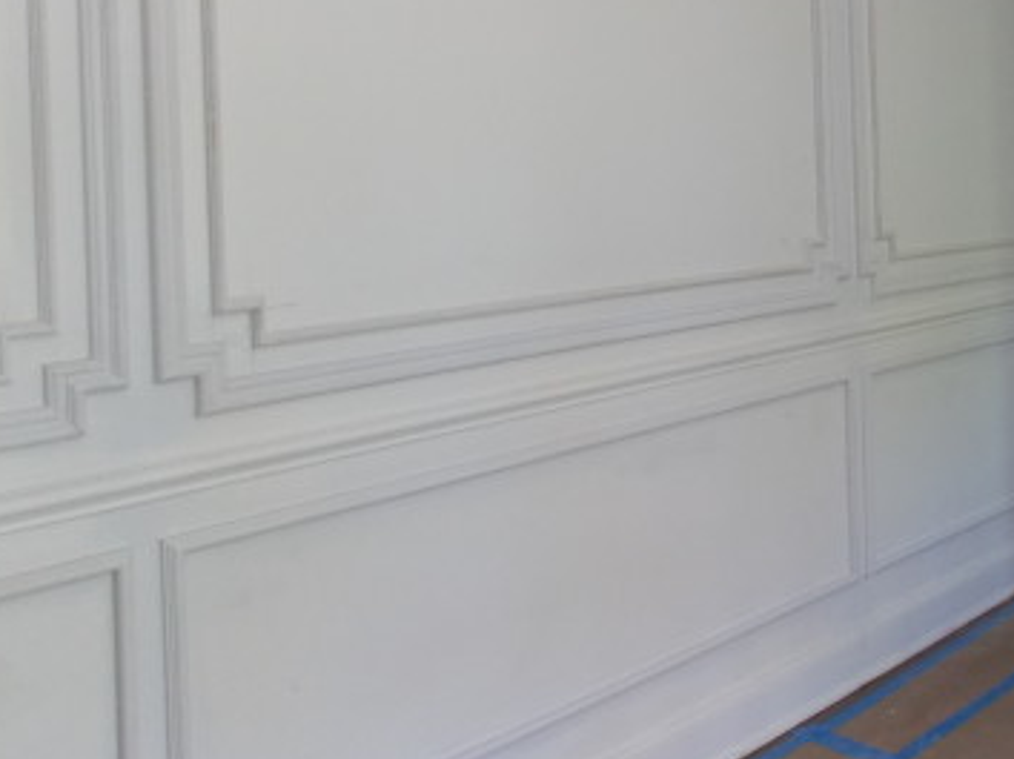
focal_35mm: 40
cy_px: 188
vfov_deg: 35.1
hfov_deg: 45.6
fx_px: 1171
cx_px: 726
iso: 250
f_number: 3.1
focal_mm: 4
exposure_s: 1/30
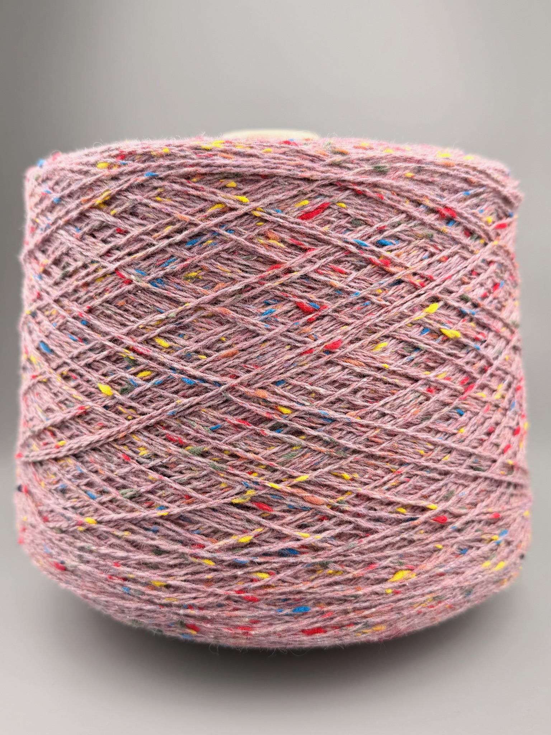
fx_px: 509
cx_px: 276
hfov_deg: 56.8
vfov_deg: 71.6
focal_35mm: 24
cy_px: 368
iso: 100
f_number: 1.78
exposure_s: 1/888
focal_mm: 6.76
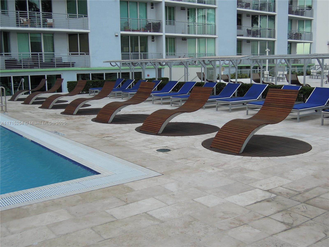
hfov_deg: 46.8
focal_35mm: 40
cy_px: 124
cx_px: 164
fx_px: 380
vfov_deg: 36.0
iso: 160
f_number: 3.3
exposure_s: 1/125
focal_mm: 7.2
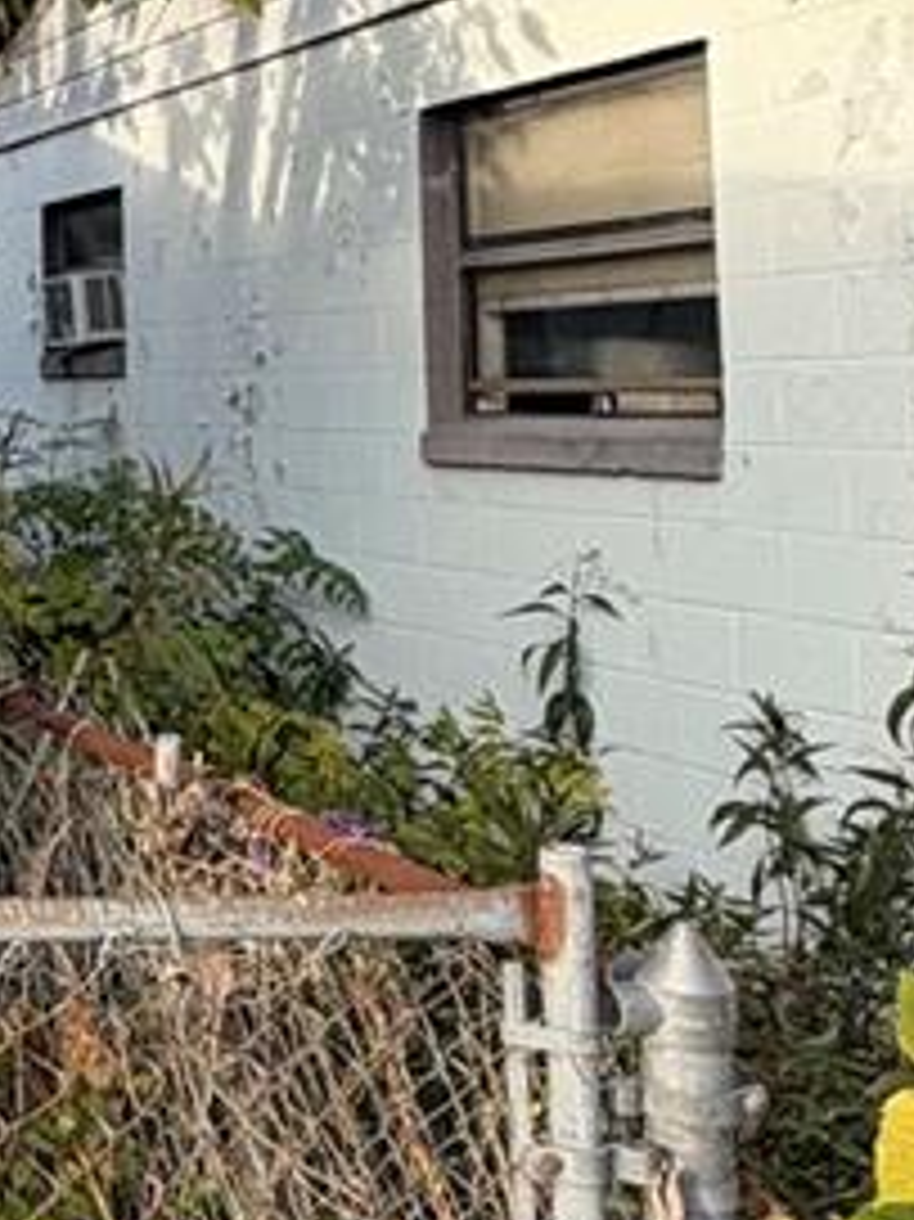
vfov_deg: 30.4
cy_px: 243
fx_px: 2184
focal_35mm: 62
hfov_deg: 17.9
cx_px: -819
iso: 64
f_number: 2.2
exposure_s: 1/502
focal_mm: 2.22
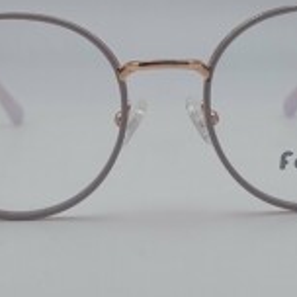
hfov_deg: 33.3
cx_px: 168
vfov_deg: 33.2
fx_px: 495
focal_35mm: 51
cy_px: 106
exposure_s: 1/1777
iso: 40
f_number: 1.8
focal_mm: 5.23
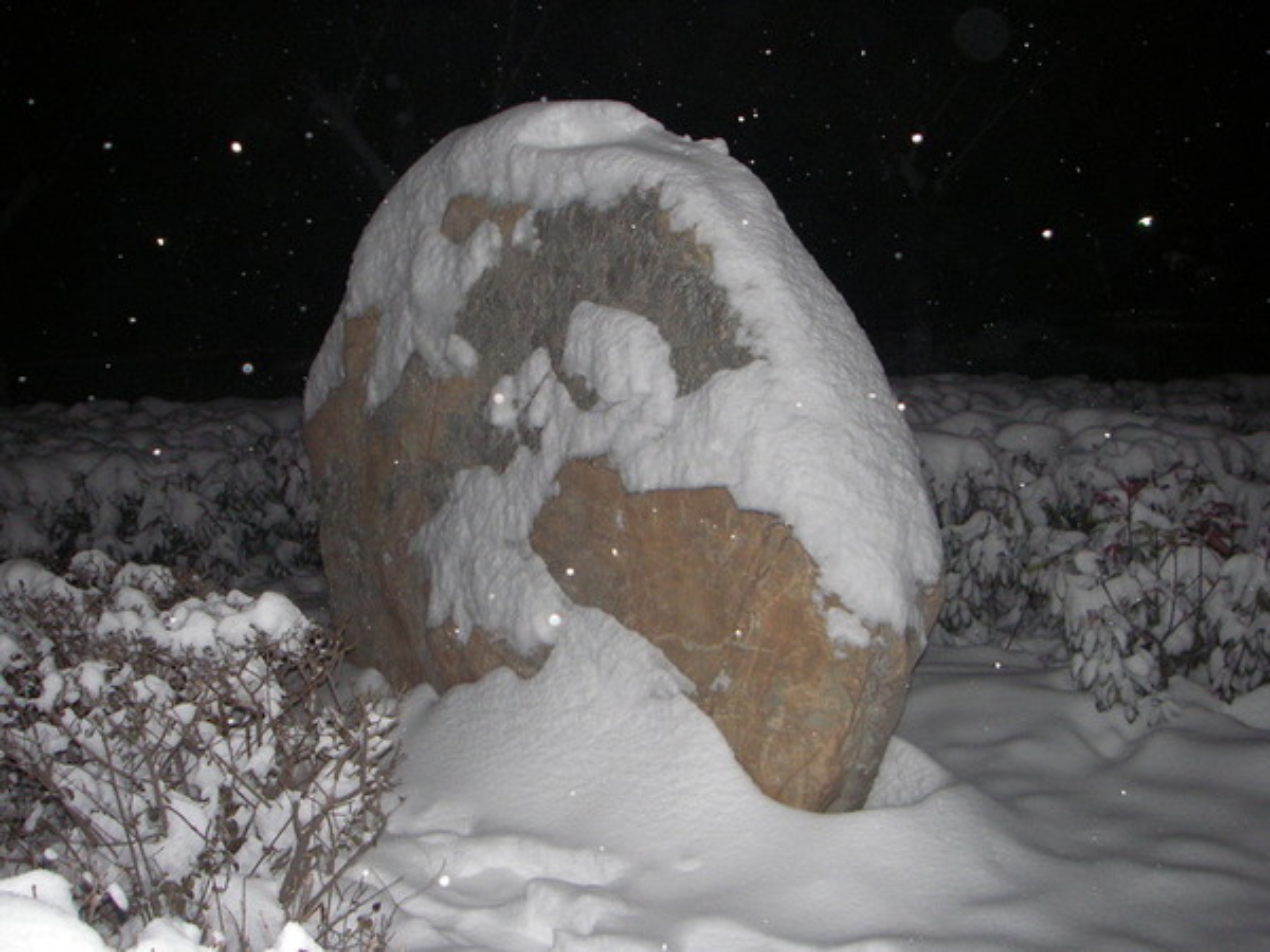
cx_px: 635
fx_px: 1394
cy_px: 476
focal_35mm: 38
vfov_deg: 37.7
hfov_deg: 49.0
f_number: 3.3
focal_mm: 6.3
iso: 176
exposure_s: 1/30
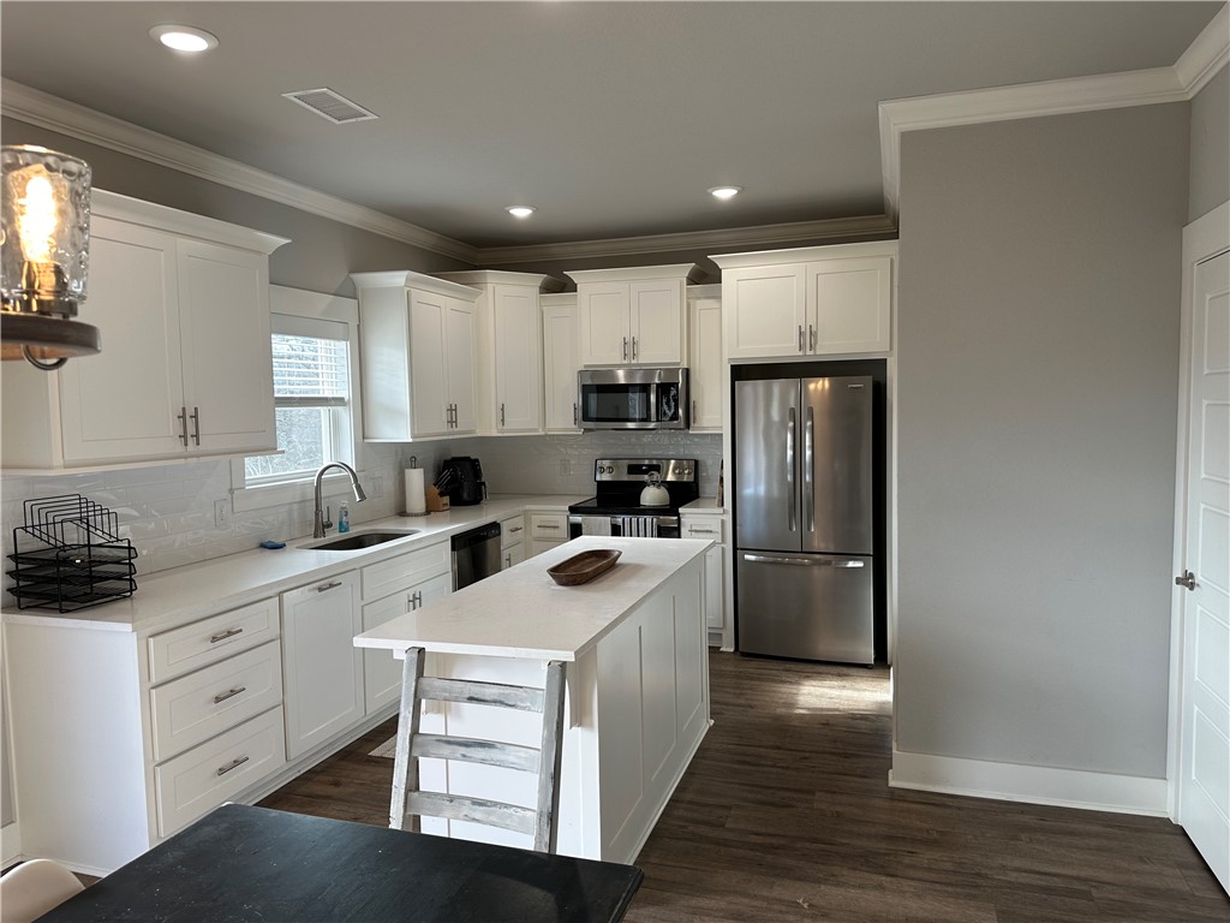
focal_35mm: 24
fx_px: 853
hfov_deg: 71.6
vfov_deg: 56.8
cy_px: 462
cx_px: 615
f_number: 1.78
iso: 64
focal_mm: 6.86
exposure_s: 1/120
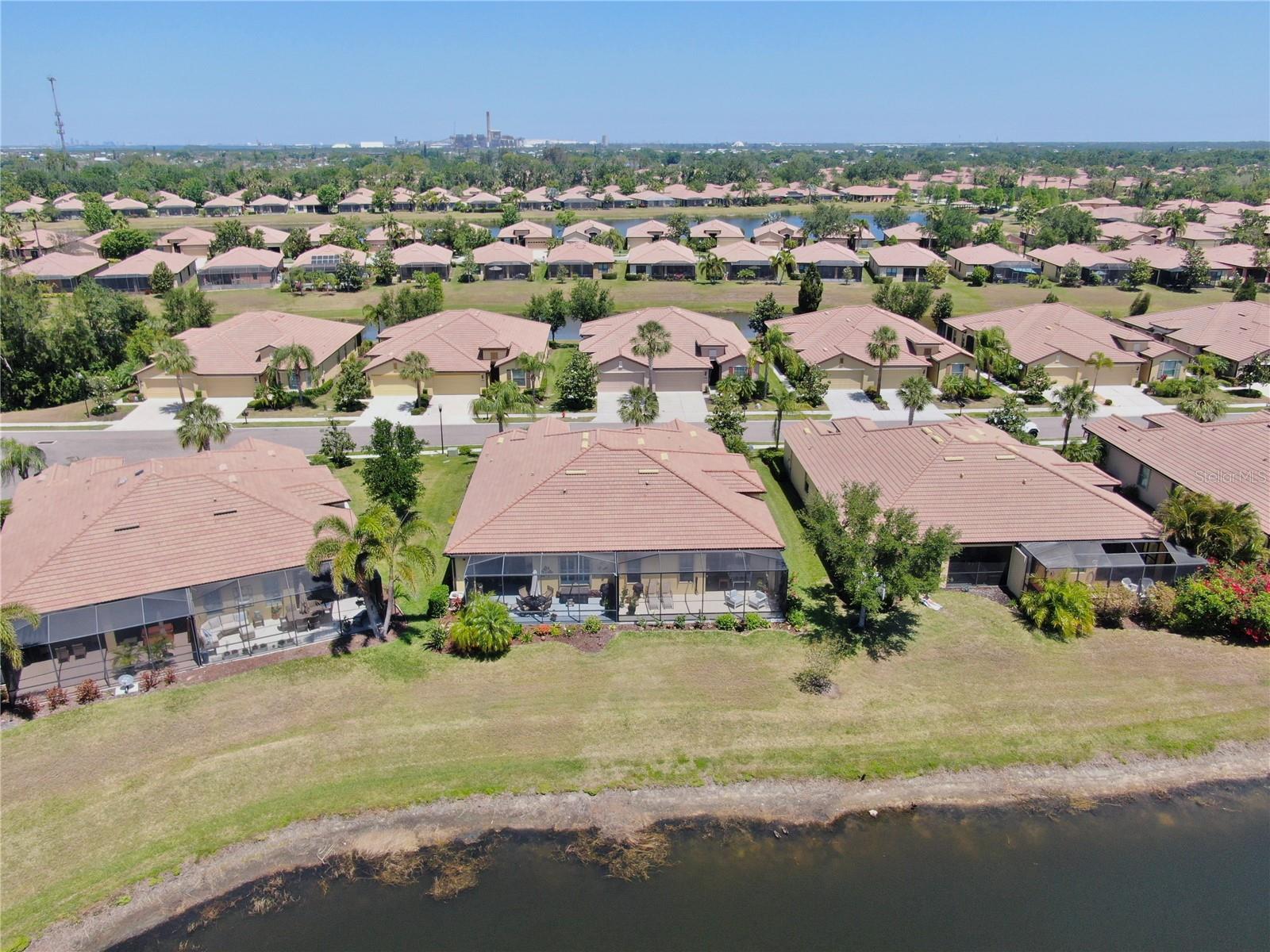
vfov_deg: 56.8
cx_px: 635
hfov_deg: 71.6
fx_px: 881
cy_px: 476
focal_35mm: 24
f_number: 2.8
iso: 100
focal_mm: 4.39
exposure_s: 1/1000
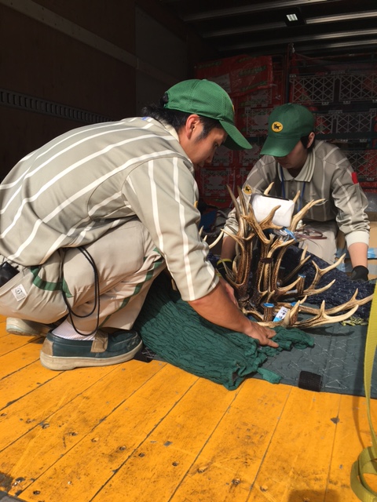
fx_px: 421
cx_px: 188
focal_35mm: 29
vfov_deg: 61.7
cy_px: 251
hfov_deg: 48.2
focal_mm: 4.15
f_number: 2.2
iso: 25
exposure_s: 1/630
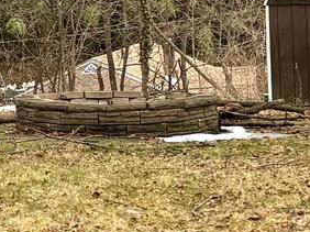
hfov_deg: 10.2
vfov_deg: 7.7
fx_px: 1691
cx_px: -126
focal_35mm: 189
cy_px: -87
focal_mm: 5.96
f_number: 1.6
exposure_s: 1/363
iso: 50
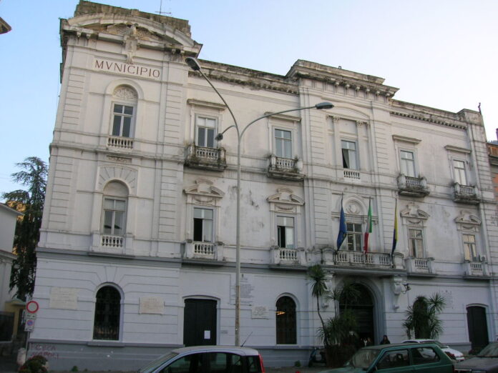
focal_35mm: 34
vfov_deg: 41.8
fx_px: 489
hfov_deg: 54.0
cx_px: 249
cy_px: 186
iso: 50
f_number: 4.9
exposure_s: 1/42
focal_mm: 5.7
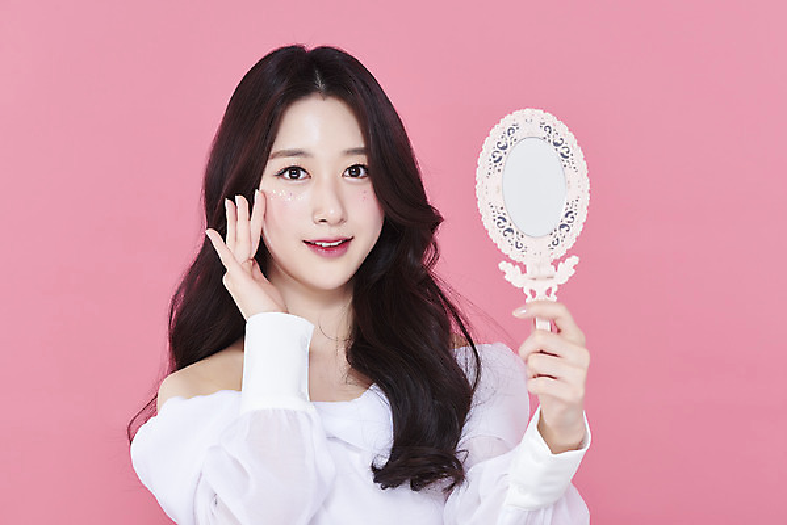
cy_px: 262
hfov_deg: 19.4
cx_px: 394
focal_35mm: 105
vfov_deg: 13.1
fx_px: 2296
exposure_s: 1/125
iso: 64
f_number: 11
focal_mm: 105
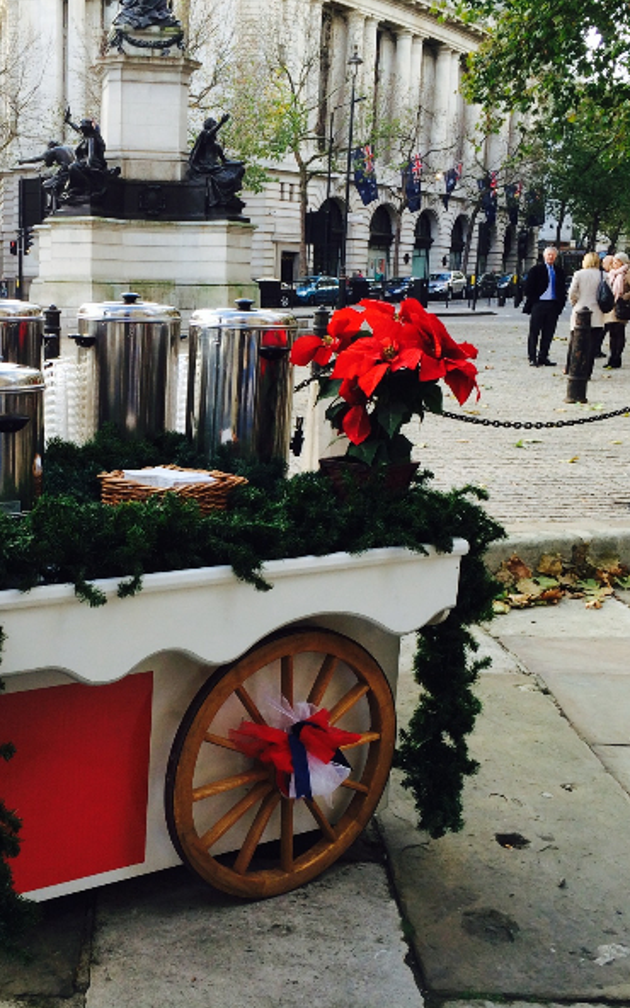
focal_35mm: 43
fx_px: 1181
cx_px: 155
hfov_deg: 29.4
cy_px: 502
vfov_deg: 46.2
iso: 50
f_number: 2.2
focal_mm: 4.12
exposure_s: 1/120
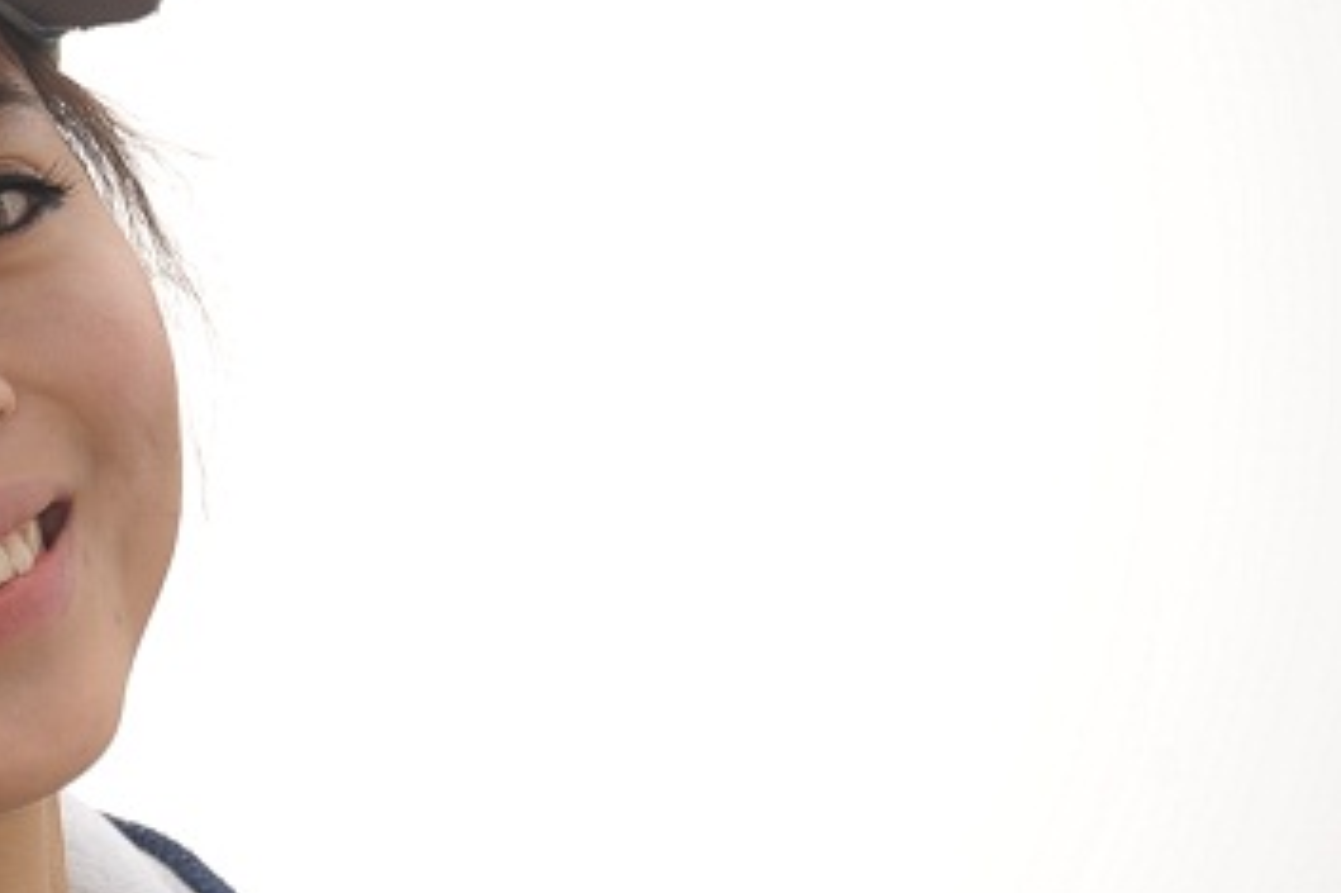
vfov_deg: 1.8
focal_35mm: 759
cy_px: 405
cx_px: -46
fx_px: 28258
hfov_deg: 2.7
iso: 200
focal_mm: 300
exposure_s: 1/250
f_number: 6.3
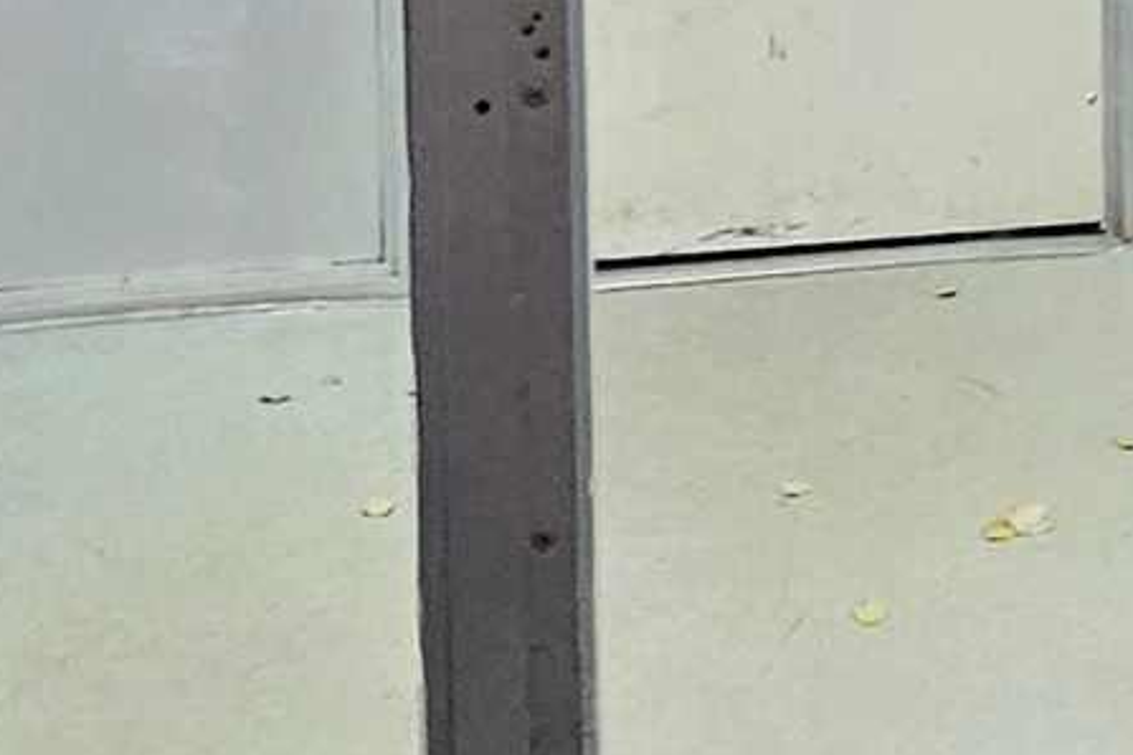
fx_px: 2927
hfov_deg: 21.4
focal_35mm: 93
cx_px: 1037
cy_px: -578
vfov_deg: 13.3
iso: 200
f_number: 2.2
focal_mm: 2.2
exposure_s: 1/60.2
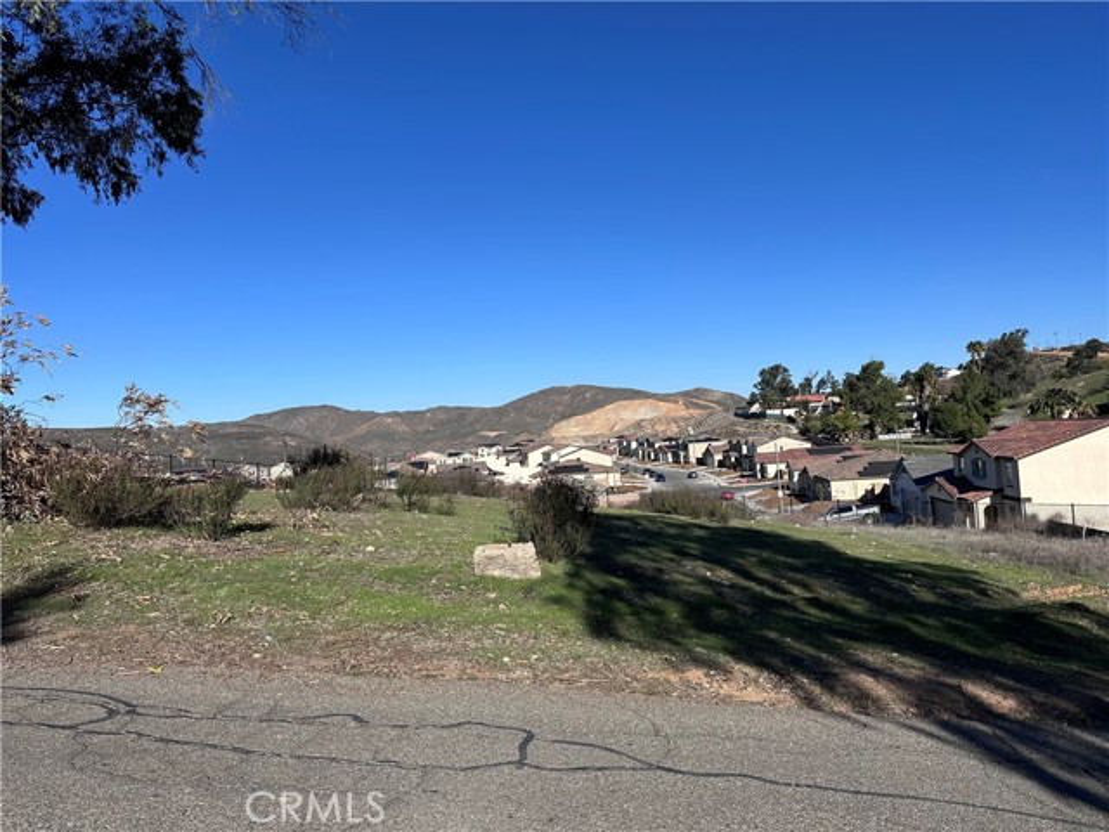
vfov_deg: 56.8
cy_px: 416
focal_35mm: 24
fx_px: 769
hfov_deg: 71.6
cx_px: 554
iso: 80
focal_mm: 6.86
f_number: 1.78
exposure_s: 1/6623
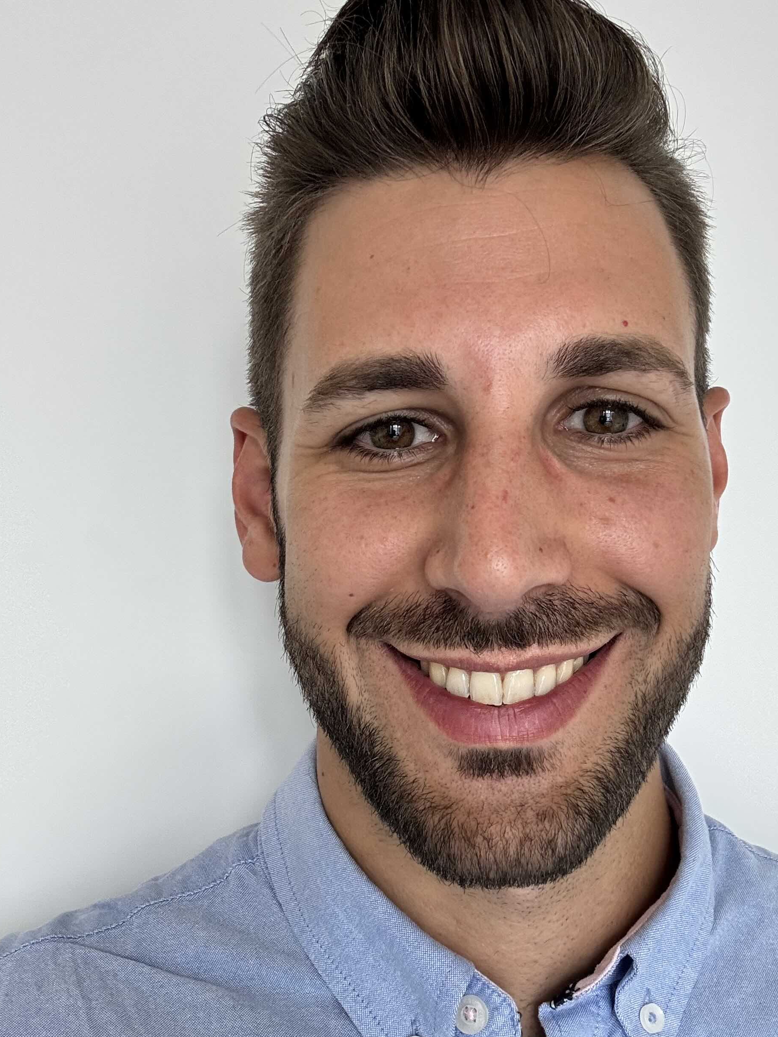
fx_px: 1139
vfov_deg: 49.0
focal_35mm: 38
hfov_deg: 37.6
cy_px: 521
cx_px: 461
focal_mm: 2.69
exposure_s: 1/60
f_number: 1.9
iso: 80
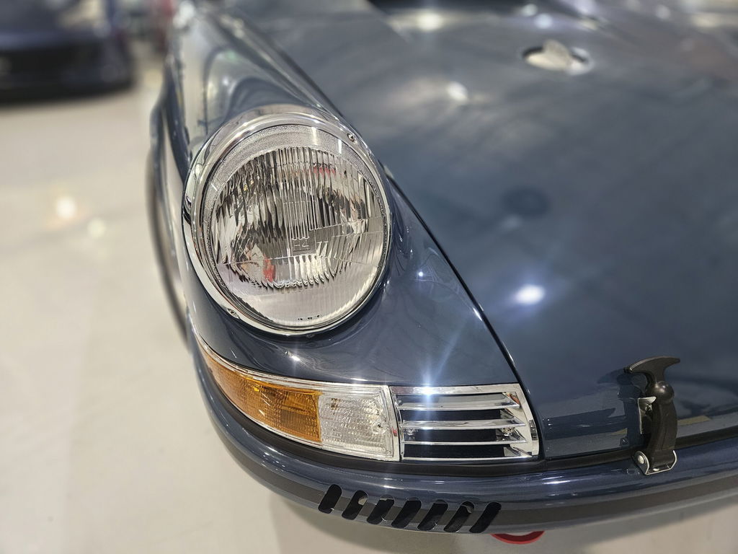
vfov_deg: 58.9
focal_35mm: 23
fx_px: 490
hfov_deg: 73.9
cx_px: 369
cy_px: 277
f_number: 1.8
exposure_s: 1/120
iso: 800
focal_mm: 5.4
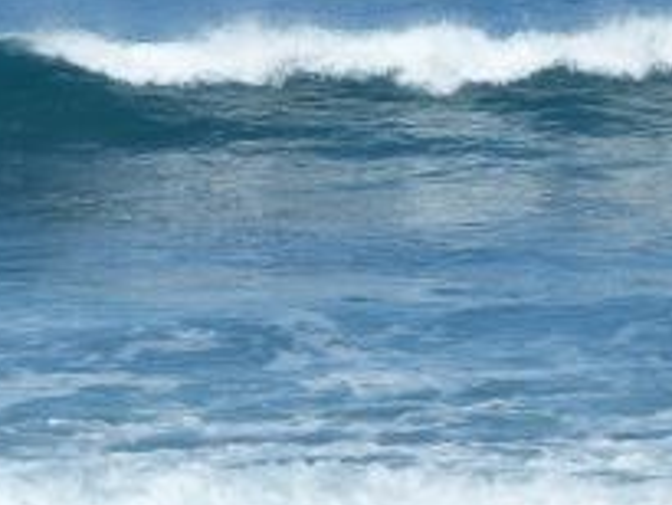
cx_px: 295
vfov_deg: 4.7
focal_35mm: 319
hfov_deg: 6.2
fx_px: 6196
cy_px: 280
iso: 100
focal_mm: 23.5
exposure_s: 1/1600
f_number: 4
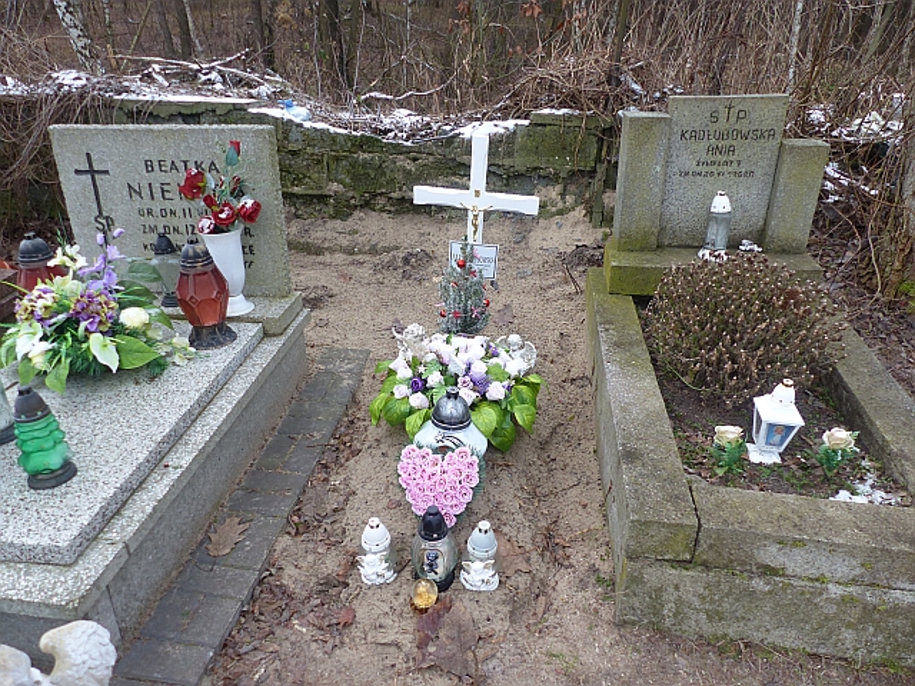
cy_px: 343
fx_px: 661
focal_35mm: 25
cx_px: 458
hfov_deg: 69.4
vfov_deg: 54.9
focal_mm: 4.5
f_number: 2.8
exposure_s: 1/100
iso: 100
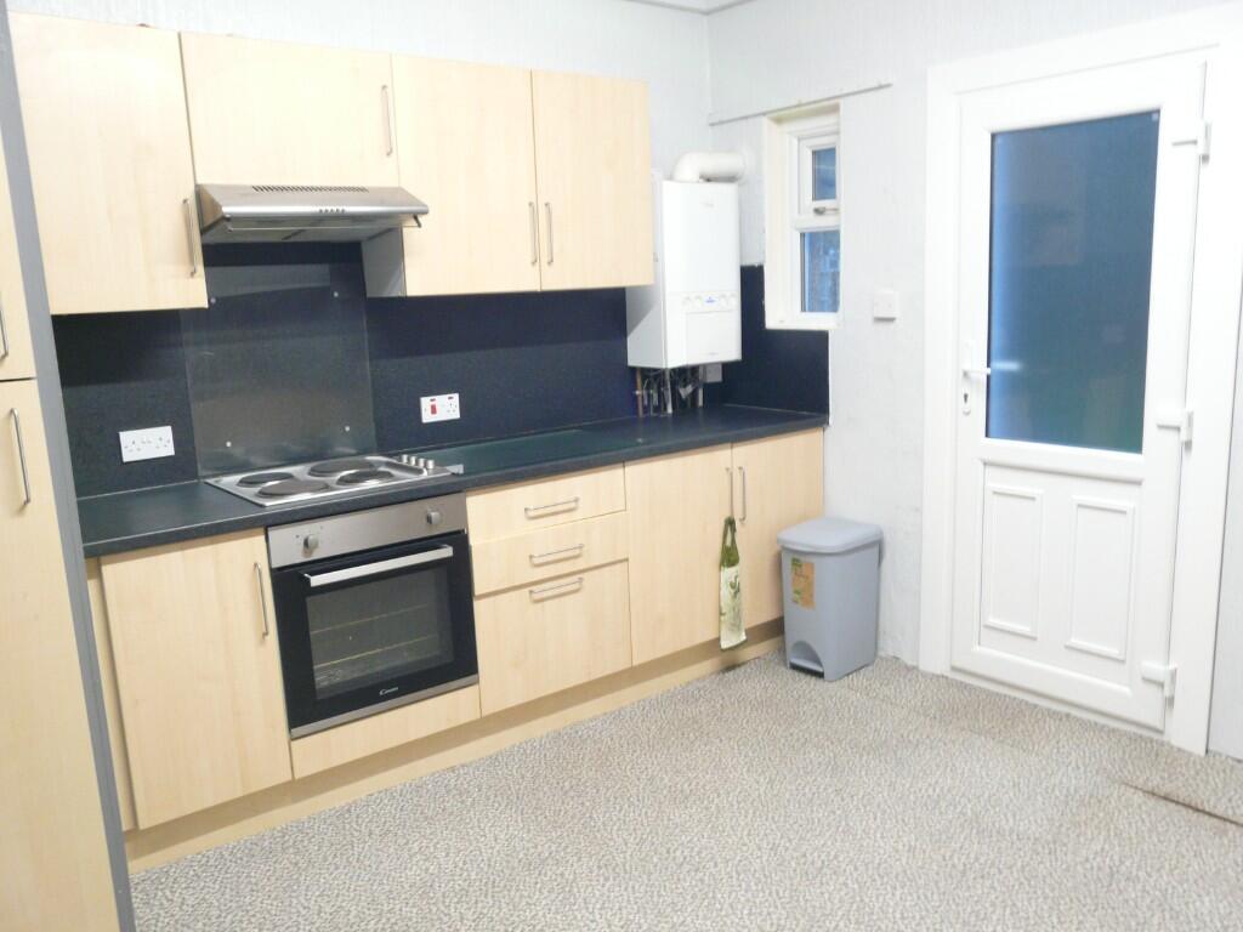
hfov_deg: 63.4
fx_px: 1005
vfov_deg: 49.7
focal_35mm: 28
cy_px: 466
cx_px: 622
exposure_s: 1/5
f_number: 3.6
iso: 200
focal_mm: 4.6
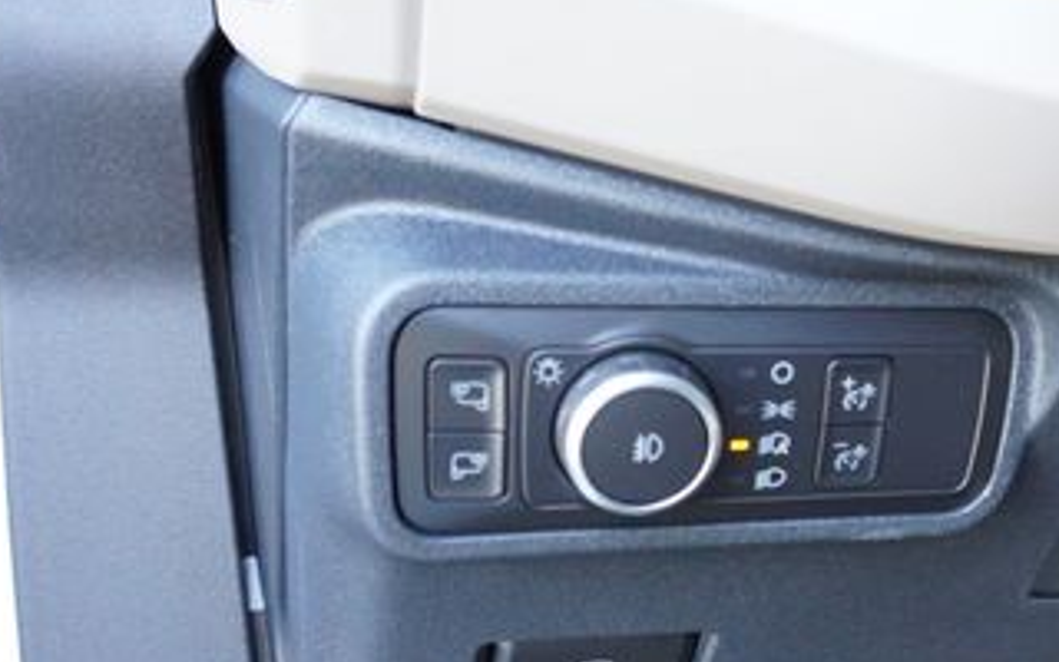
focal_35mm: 49
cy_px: 510
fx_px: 1414
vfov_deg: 26.0
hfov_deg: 39.4
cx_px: 851
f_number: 4
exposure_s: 1/160
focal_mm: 16
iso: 2500
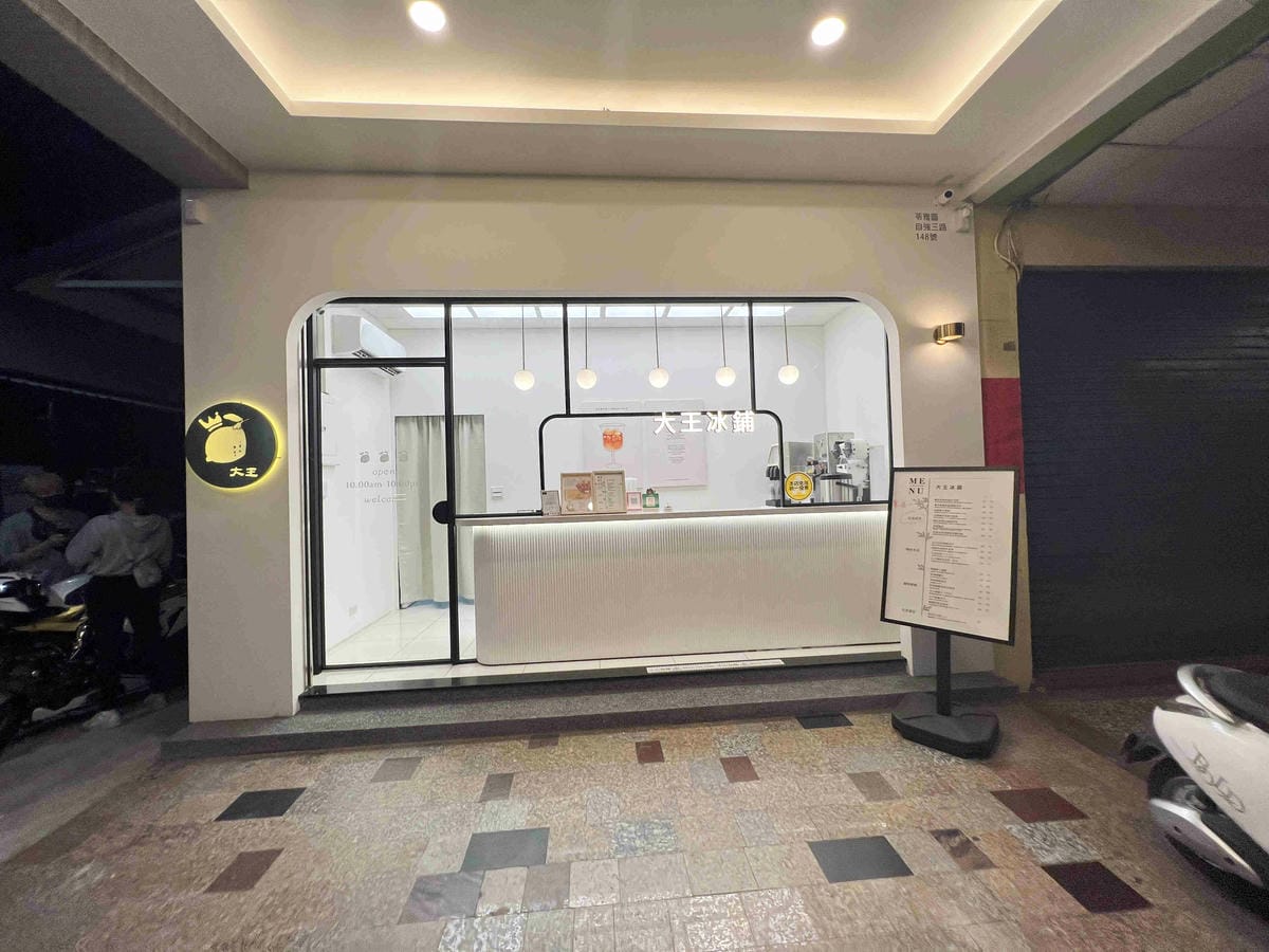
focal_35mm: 13
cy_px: 476
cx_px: 634
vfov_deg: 89.9
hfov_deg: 106.2
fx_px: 477
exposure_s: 1/120
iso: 50
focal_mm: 1.57
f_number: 1.8
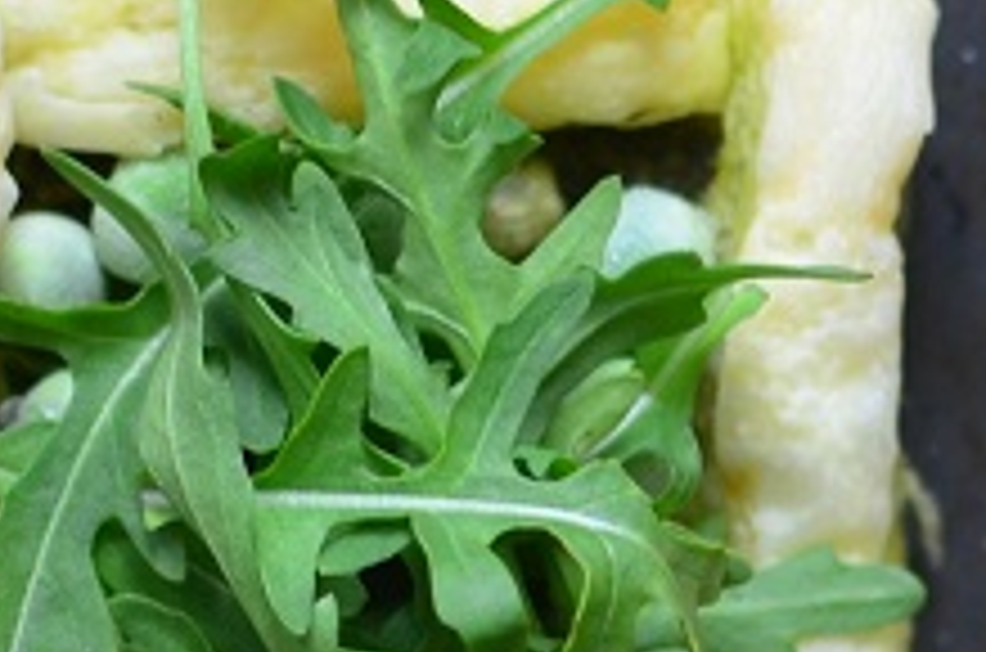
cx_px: 347
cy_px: 333
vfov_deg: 5.7
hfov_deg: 8.6
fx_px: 6539
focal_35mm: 239
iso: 250
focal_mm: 35
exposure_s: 1/100
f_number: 2.2
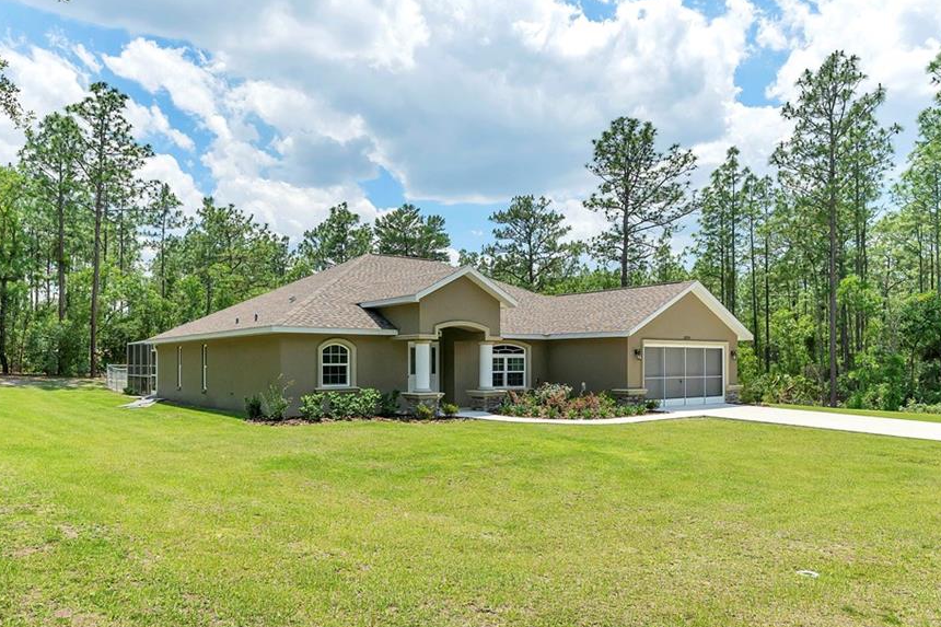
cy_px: 351
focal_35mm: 25
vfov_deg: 51.1
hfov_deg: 71.5
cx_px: 445
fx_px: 653
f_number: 8
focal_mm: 14
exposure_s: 1/1250
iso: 320
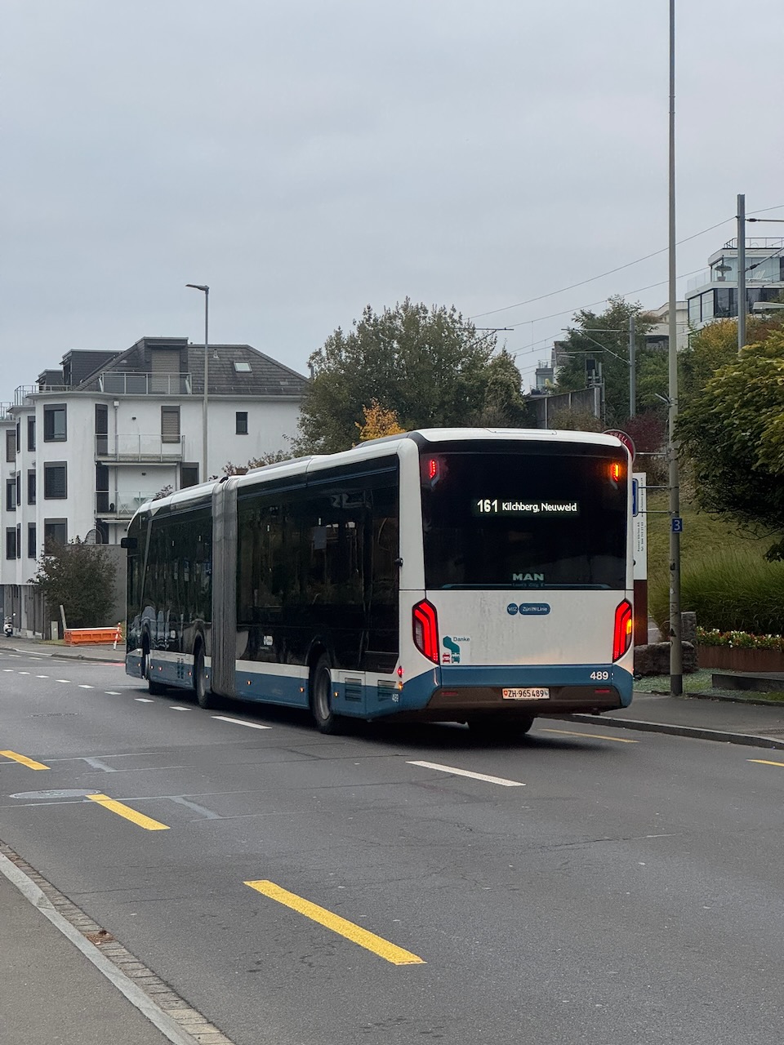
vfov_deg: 25.3
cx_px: 392
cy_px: 522
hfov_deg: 19.1
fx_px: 2325
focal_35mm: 77
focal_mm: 9
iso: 125
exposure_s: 1/99
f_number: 2.8
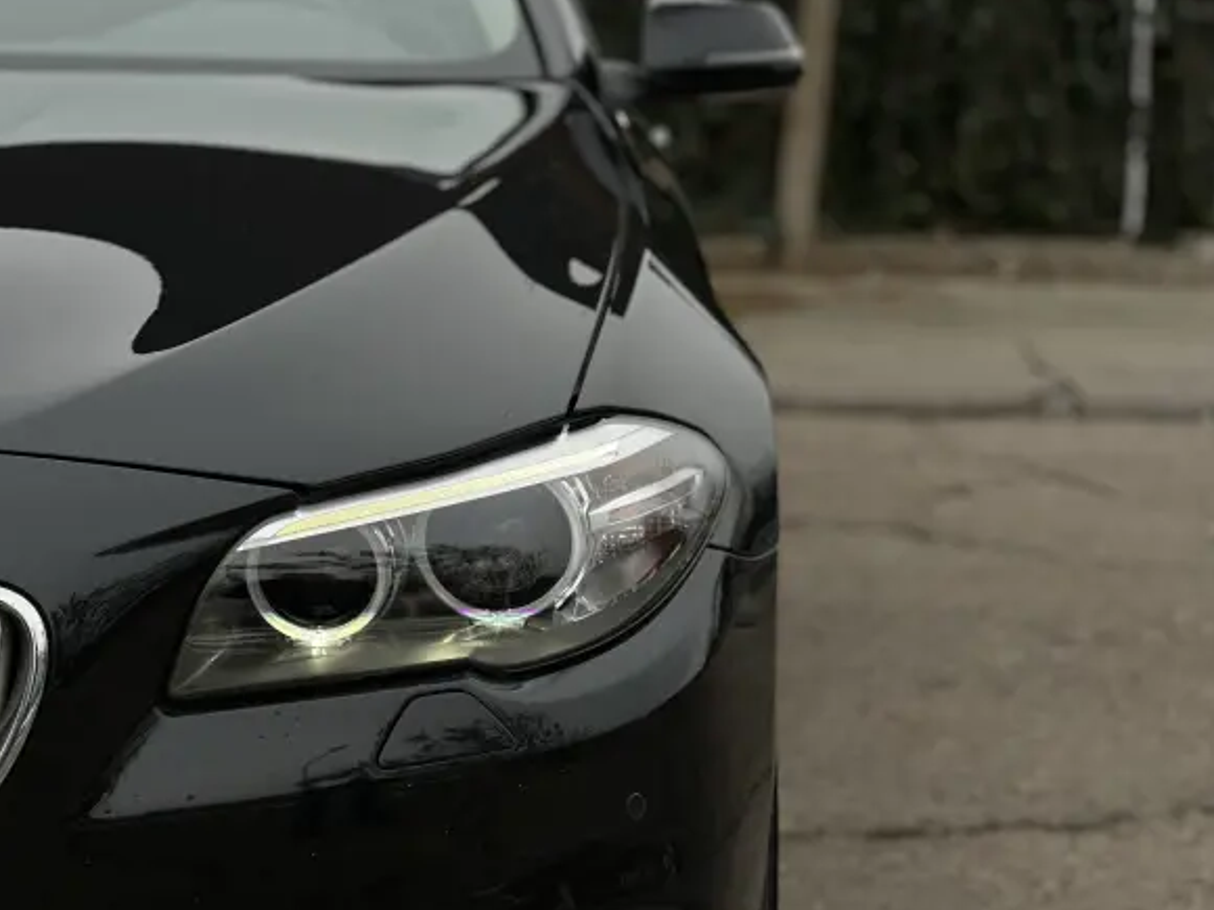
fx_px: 2981
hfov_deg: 23.0
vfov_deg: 17.4
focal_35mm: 85
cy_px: 492
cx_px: 553
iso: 25
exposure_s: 1/126
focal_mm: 9
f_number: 2.8
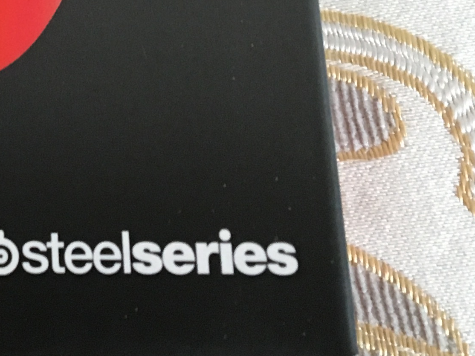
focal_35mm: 105
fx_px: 1440
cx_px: -127
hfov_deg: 17.6
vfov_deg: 13.4
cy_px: -147
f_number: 2.2
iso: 160
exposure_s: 1/33
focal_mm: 4.15
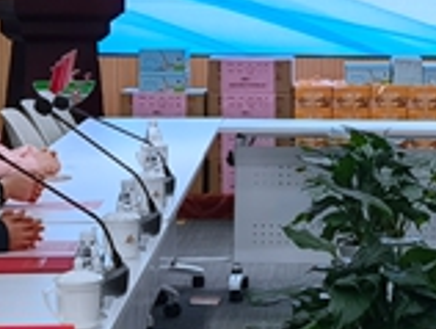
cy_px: 66
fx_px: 2006
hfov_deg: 12.3
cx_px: 400
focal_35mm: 159
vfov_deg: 9.3
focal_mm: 6.67
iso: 64
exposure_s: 1/100
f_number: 1.9
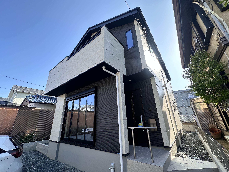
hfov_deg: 102.1
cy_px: 86
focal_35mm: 14
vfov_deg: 85.7
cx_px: 114
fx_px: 93
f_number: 2.2
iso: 40
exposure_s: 1/575
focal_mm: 2.22
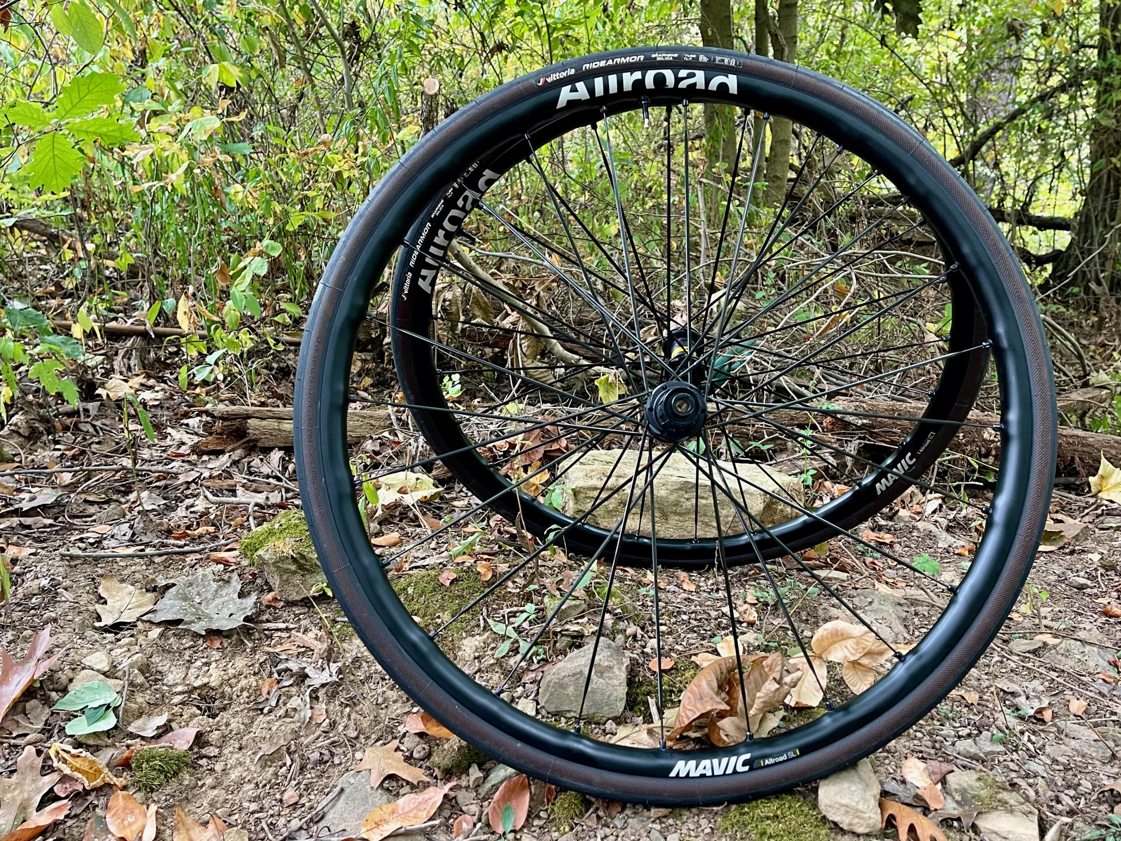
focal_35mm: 26
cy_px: 425
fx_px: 842
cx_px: 573
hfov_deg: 67.3
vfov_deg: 53.1
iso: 125
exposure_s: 1/90
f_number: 1.6
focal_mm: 5.1
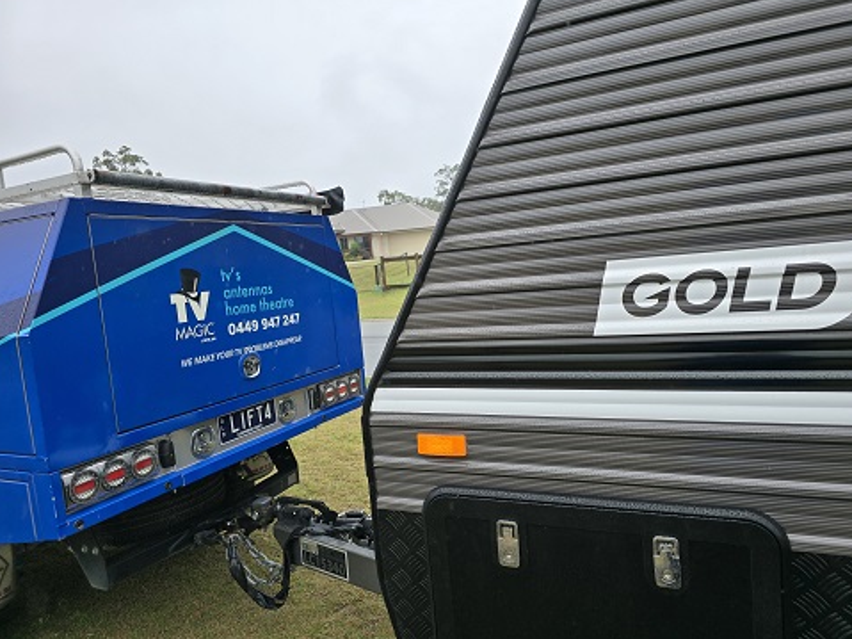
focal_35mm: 24
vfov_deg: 56.8
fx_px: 591
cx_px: 439
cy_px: 328
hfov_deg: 71.6
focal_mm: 6.3
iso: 12
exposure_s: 1/195
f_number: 1.7
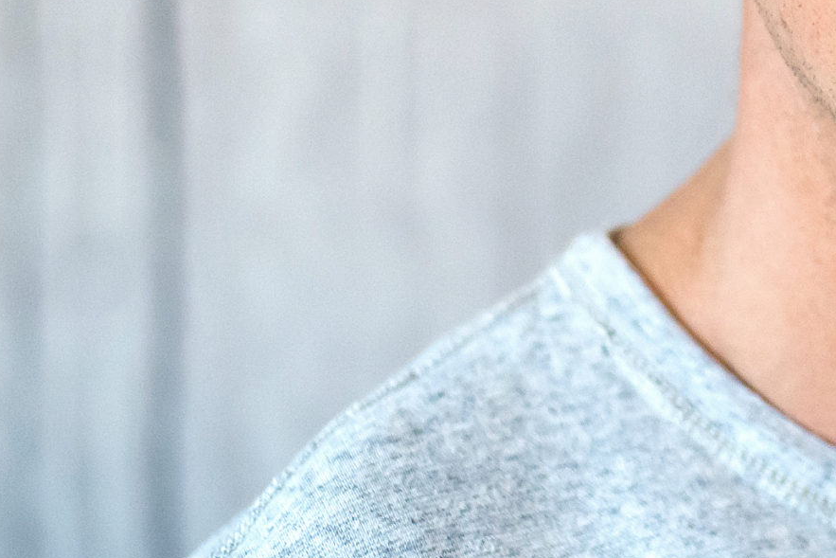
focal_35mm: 145
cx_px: 1034
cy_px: -121
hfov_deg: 13.7
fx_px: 3368
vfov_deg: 9.3
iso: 2000
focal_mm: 50
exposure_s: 1/200
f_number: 2.5
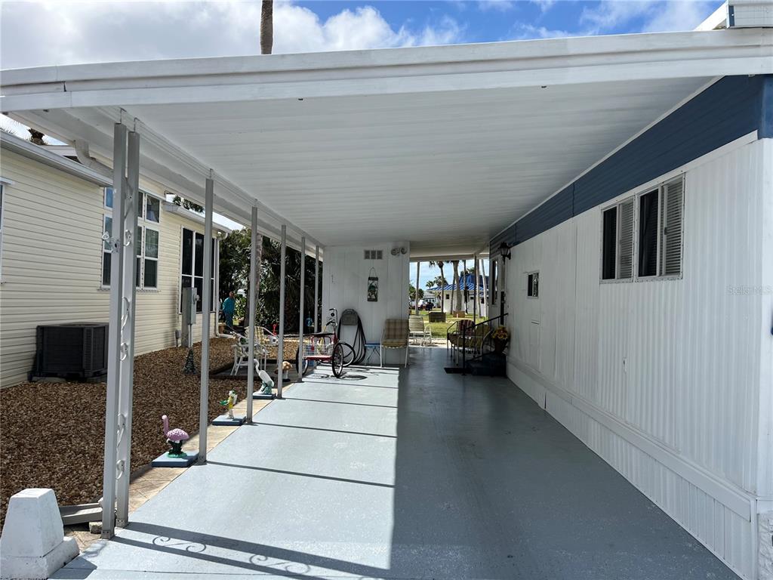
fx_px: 581
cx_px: 386
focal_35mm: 26
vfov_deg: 53.1
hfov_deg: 67.3
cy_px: 290
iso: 50
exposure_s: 1/4310
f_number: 1.6
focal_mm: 5.1
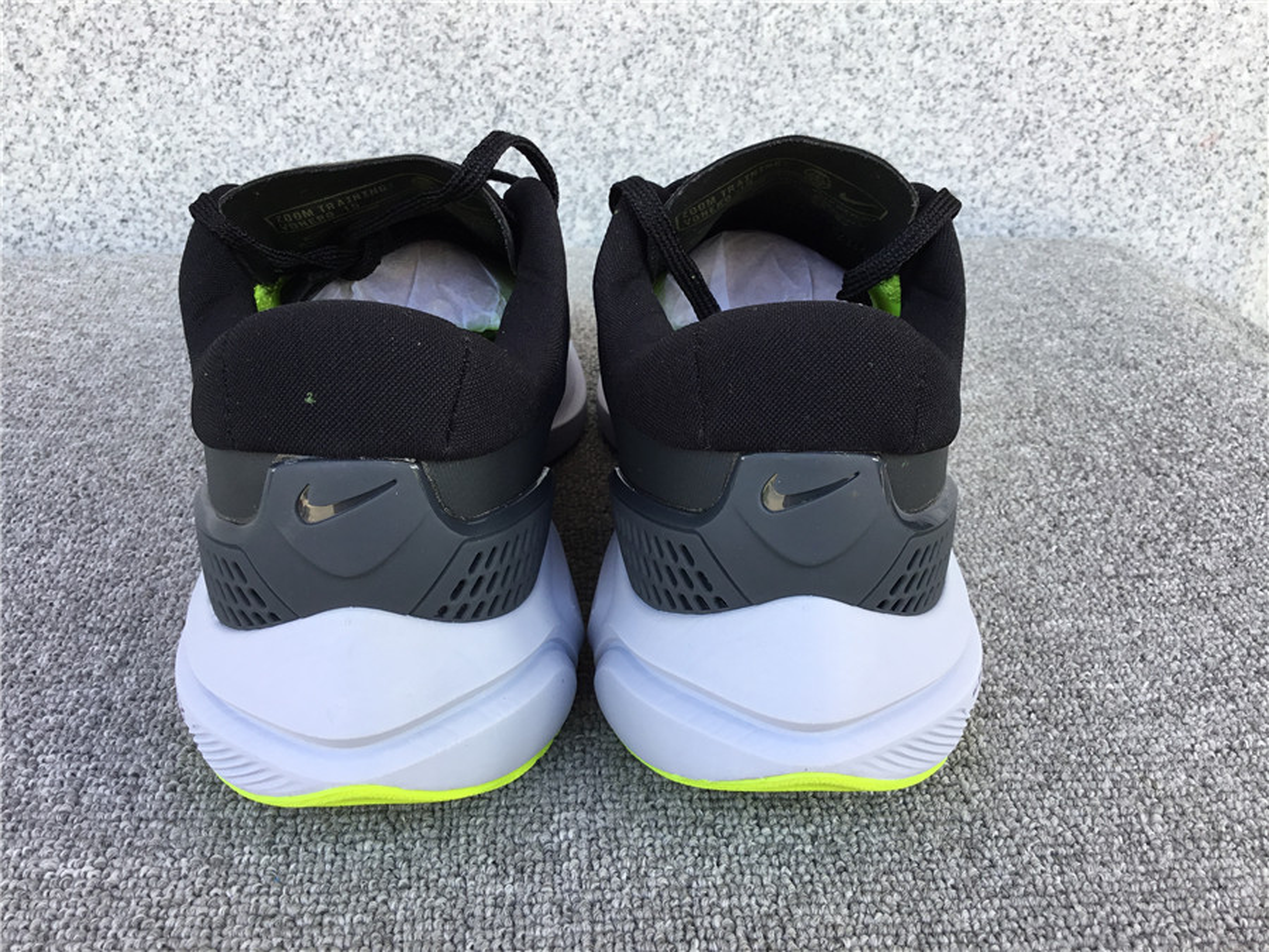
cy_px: 476
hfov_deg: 58.4
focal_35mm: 31
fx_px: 1136
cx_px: 634
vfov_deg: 45.4
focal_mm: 3.3
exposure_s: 1/100
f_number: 2.4
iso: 25
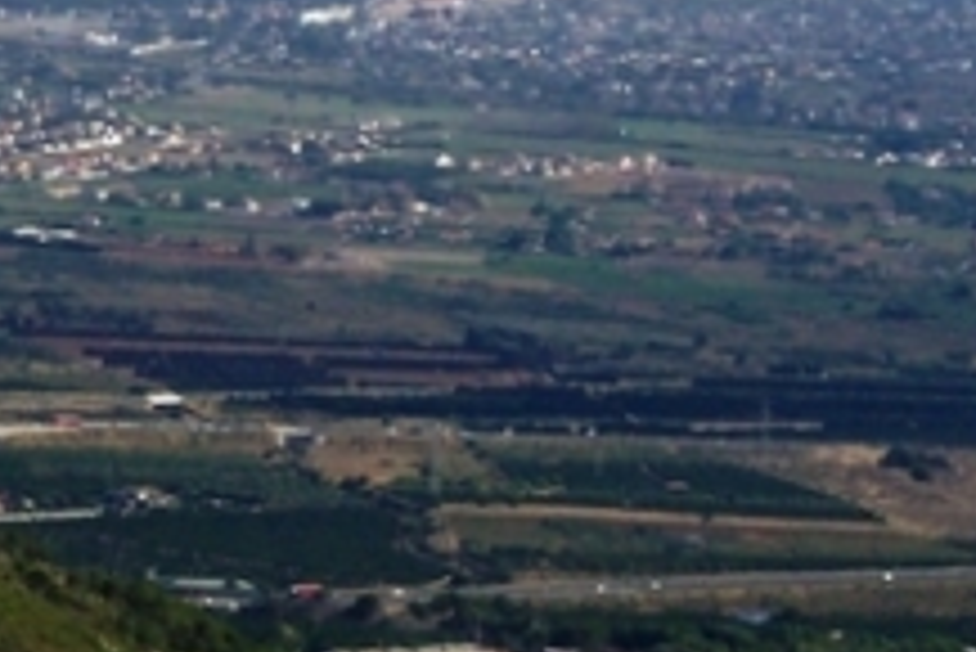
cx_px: 27
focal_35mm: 320
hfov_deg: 6.4
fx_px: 8681
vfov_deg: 4.3
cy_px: -72
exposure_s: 1/350
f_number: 8
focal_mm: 24
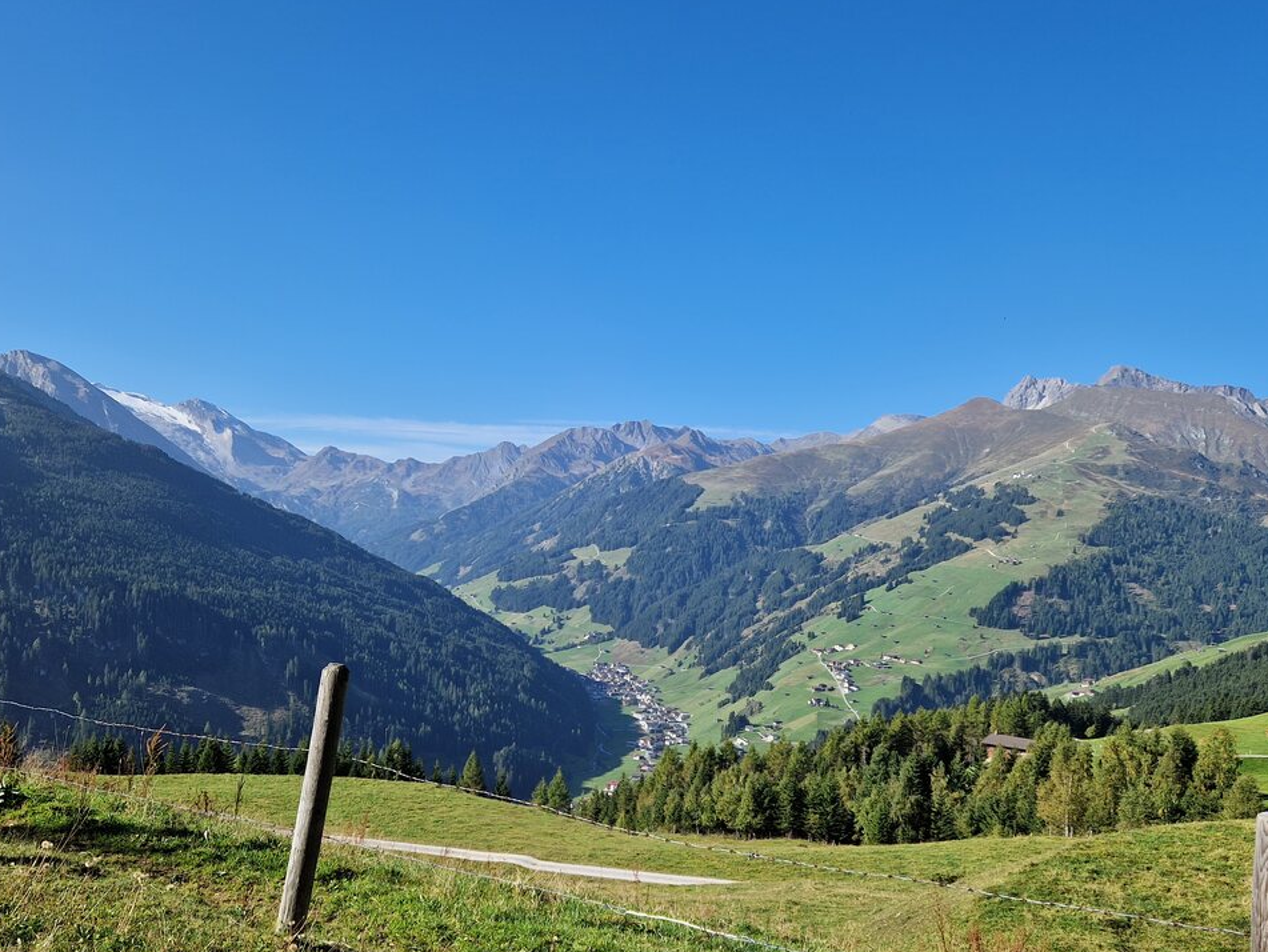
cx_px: 618
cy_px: 541
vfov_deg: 42.9
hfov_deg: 55.3
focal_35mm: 33
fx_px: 1209
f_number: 1.8
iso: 50
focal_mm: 5.4
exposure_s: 1/1528
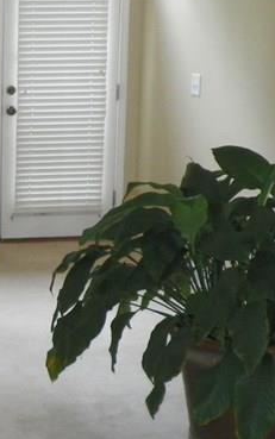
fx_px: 1198
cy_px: 251
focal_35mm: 100
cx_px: -124
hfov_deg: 12.5
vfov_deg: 20.8
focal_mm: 6.1
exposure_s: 1/30
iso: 200
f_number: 3.2
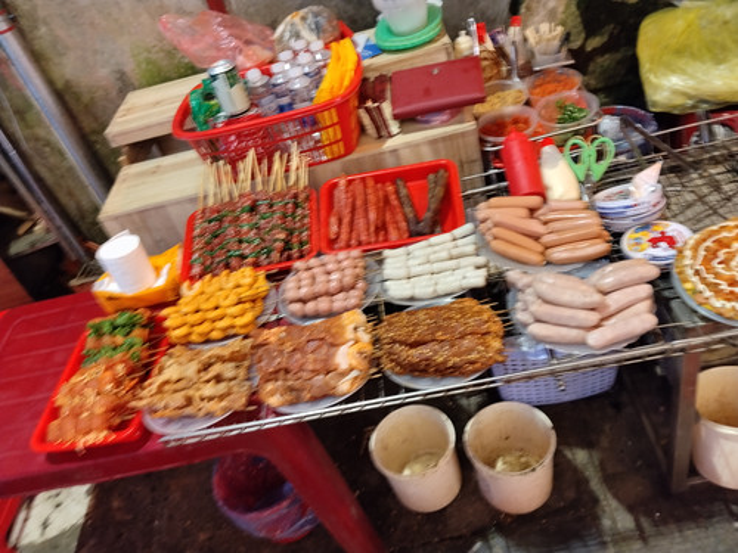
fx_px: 618
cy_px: 276
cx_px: 369
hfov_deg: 61.7
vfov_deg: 48.2
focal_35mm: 29
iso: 250
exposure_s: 1/25
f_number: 1.8
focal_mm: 4.22
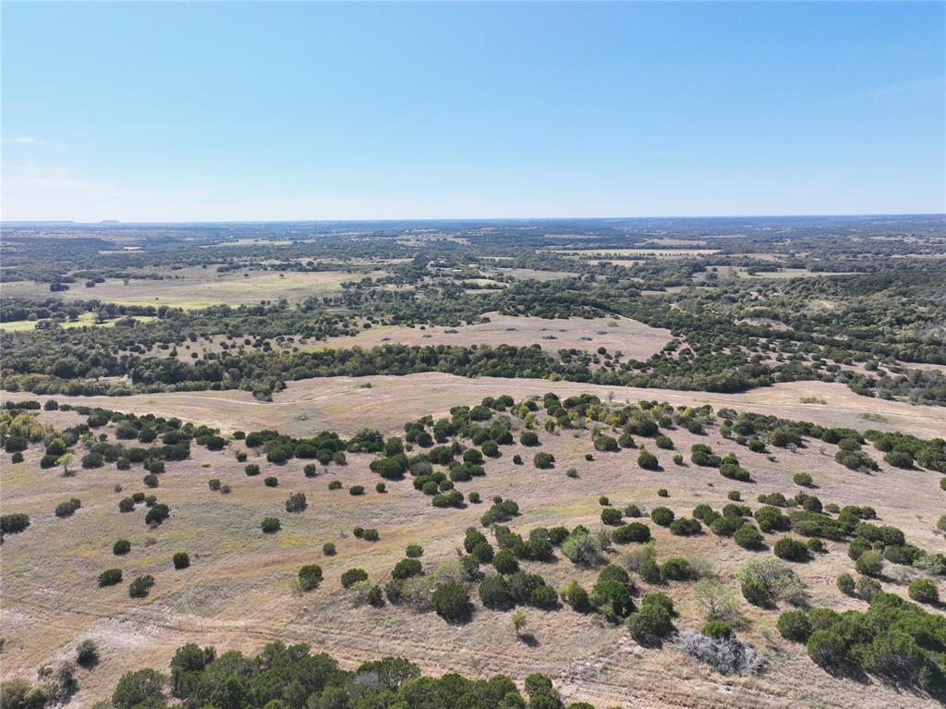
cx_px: 473
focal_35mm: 24
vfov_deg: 56.8
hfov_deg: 71.6
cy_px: 354
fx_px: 656
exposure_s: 1/2500
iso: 320
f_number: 2.8
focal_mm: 12.29
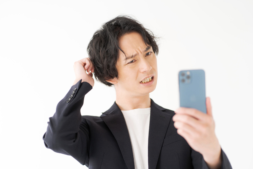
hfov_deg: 23.9
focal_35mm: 85
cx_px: 126
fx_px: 597
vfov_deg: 16.1
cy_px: 84
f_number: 2.2
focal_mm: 85
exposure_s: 1/320
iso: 200
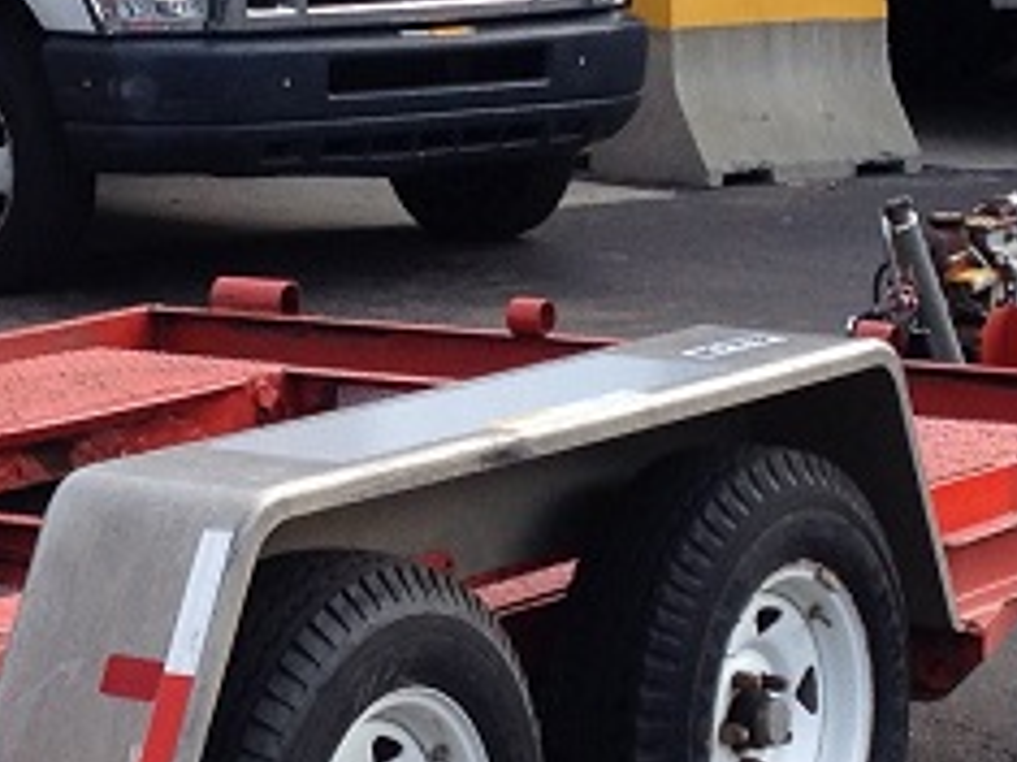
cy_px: 487
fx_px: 4992
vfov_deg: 8.7
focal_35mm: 170
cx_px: 28
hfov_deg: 11.5
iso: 50
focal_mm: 4.28
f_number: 2.4
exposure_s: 1/665
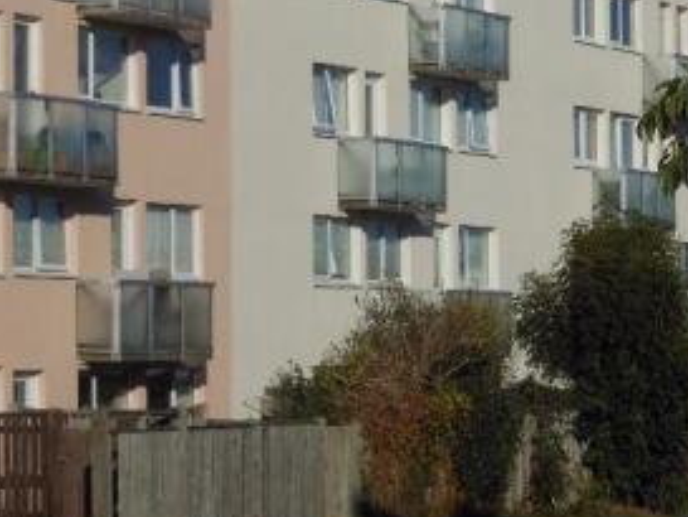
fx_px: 3142
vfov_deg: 9.4
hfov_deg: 12.5
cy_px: 178
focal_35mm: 158
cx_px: 357
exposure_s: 1/1250
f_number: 5.2
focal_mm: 13.2
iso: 80
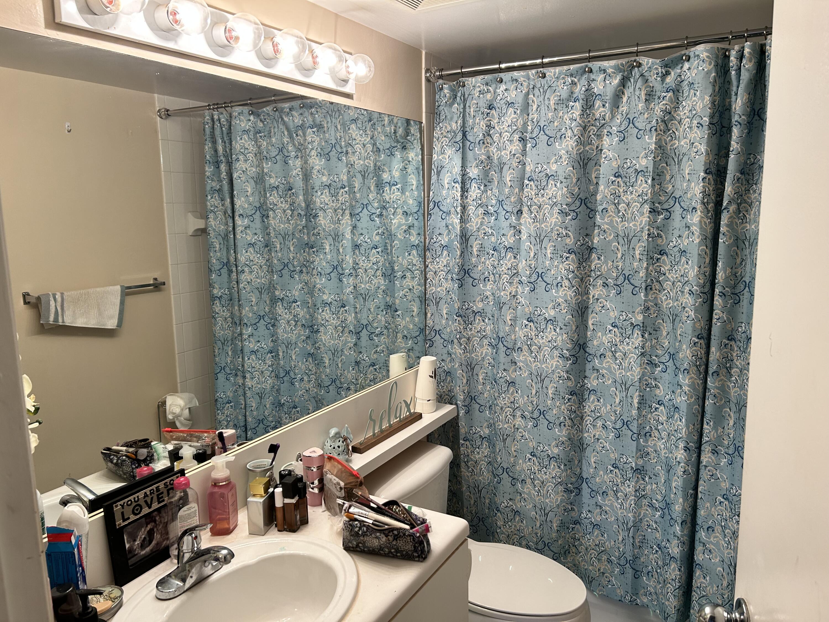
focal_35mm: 26
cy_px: 311
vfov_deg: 53.1
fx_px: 623
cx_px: 414
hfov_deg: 67.3
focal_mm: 5.7
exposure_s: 1/120
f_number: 1.5
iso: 80
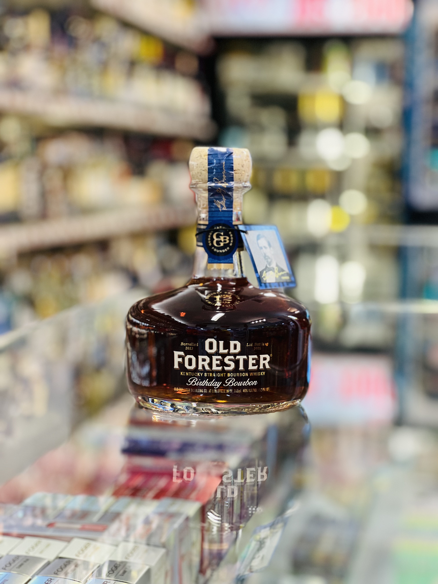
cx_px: 219
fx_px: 1299
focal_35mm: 77
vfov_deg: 25.3
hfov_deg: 19.1
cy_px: 292
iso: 200
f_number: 2.8
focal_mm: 9
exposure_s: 1/40
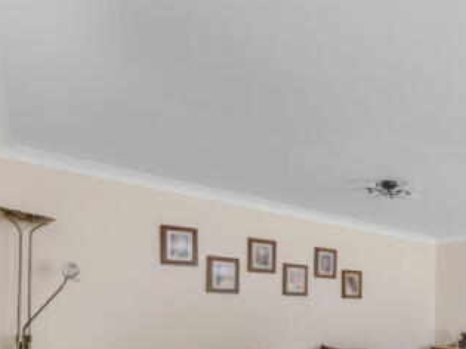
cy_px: 310
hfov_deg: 56.7
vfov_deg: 45.4
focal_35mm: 28
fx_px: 377
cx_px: 399
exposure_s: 1/13
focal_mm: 9.4
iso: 320
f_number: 8
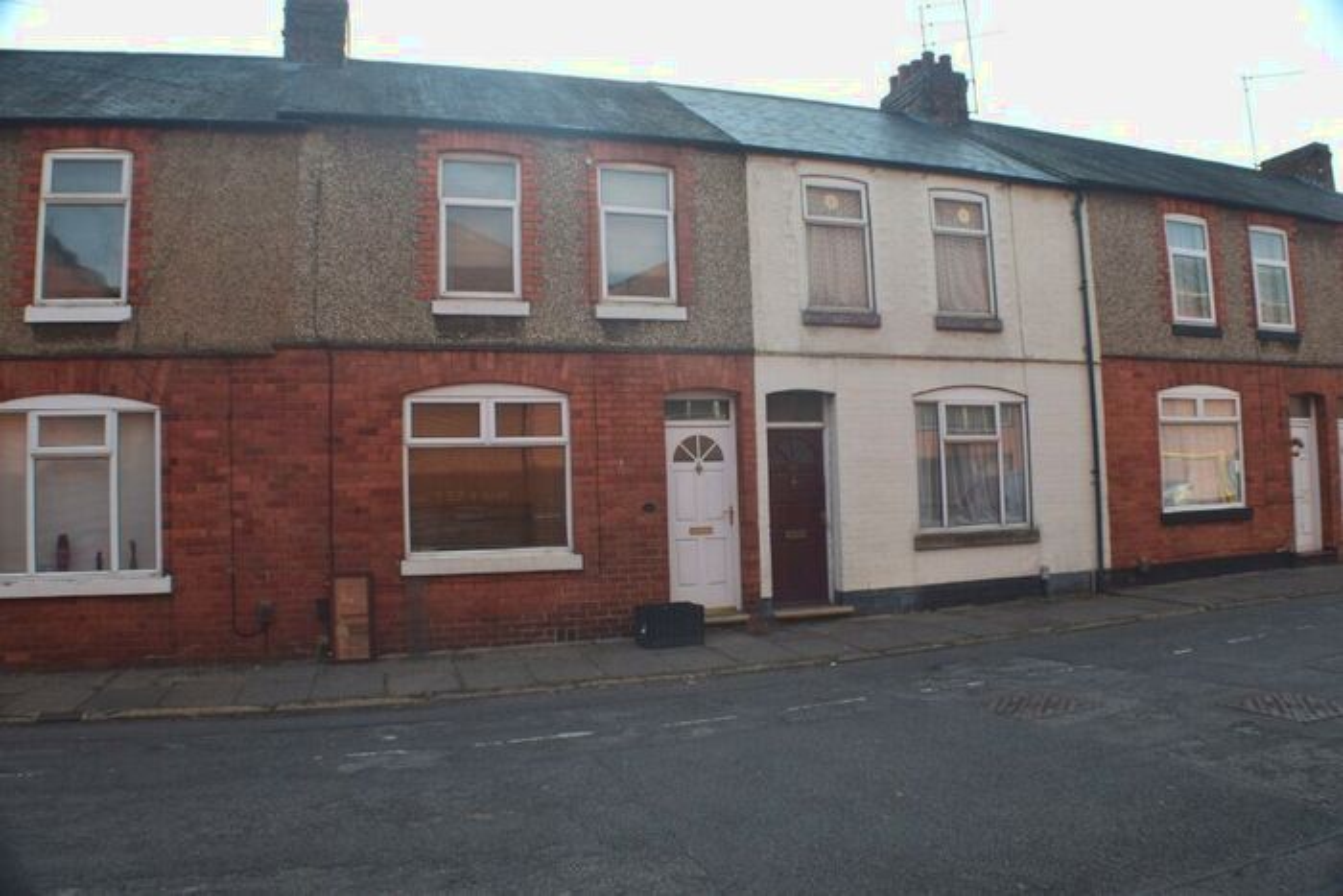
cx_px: 672
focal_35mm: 33
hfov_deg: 57.2
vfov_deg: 40.0
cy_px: 448
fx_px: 1231
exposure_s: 1/250
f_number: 10
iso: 400
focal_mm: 22
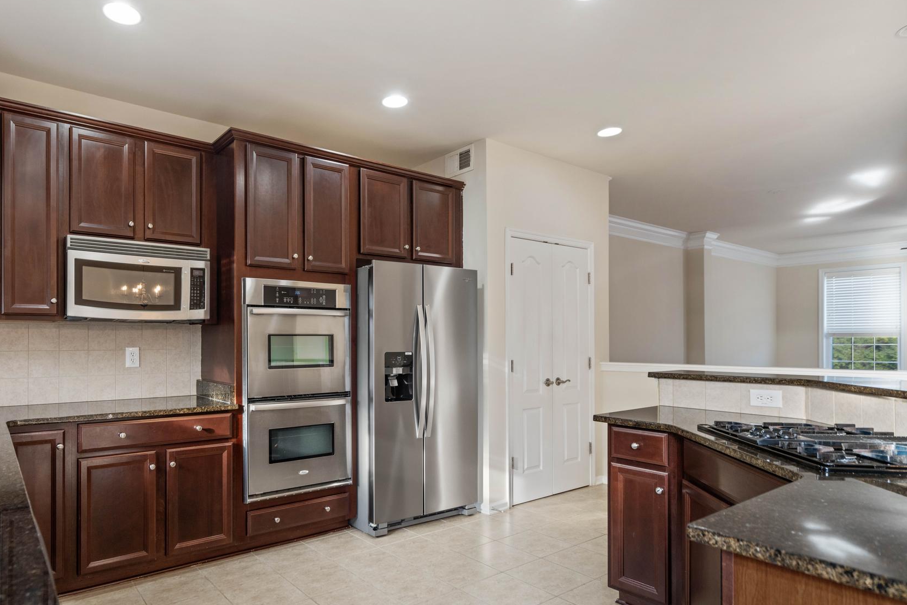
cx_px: 357
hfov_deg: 80.1
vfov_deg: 59.4
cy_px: 331
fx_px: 529
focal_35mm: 21
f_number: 4
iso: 320
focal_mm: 17
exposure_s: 1/125
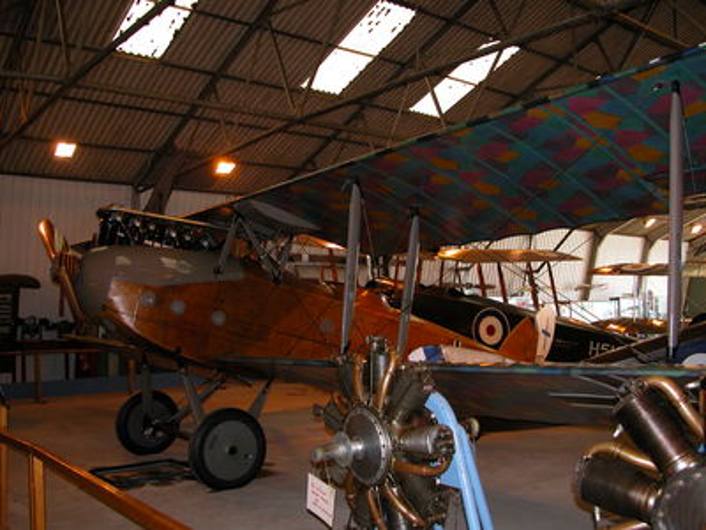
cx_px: 353
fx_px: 714
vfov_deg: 40.7
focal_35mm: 35
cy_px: 265
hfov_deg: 52.6
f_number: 2.8
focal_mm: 8.9
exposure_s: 1/60
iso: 200
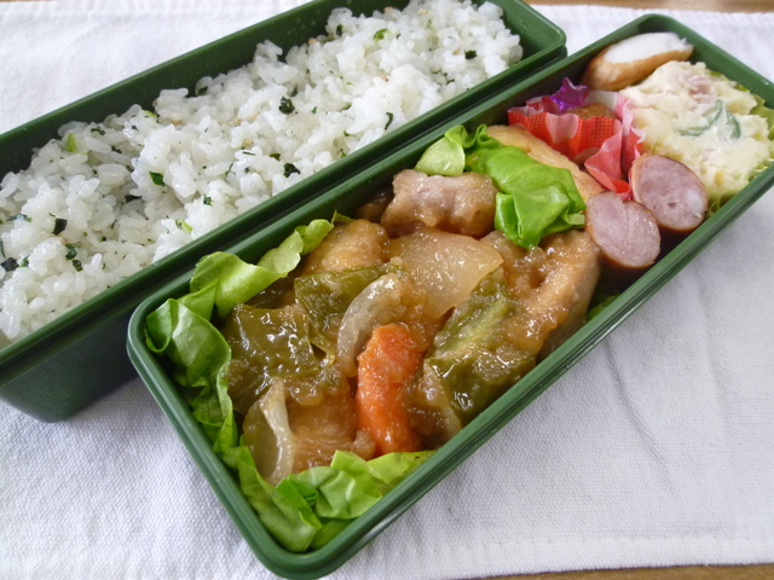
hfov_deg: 71.6
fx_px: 537
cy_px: 290
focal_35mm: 24
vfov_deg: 56.8
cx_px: 387
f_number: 2.2
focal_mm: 4.3
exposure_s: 1/60
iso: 200
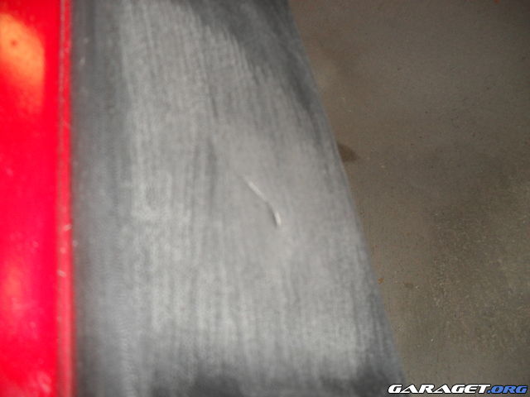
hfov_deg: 52.6
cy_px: 198
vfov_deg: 40.7
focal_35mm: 35
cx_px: 265
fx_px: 536
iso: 200
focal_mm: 6.3
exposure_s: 1/45
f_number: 3.2
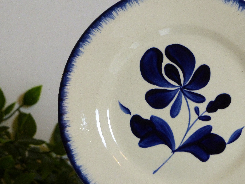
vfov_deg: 4.7
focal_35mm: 319
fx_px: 2258
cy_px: 92
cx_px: 122
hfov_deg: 6.2
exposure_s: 1/80
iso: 400
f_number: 2.8
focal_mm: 52.3
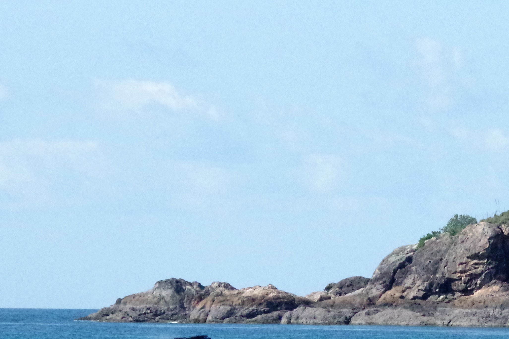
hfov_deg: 13.3
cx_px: 213
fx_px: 2176
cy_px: 252
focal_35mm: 154
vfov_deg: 8.9
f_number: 13
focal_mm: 68
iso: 6400
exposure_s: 1/8000
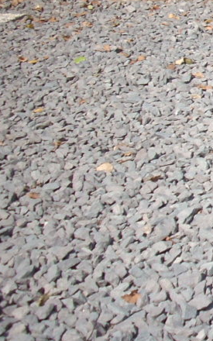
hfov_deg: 11.0
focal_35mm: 107
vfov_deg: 19.2
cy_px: 60
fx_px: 994
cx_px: 445
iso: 64
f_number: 5.6
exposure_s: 1/185
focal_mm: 6.2
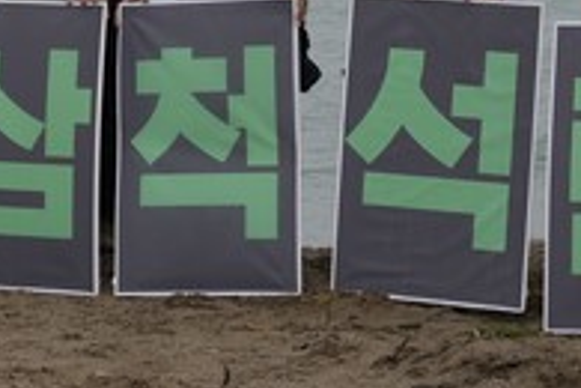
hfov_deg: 9.5
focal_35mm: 215
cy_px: -149
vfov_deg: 6.3
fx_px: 3470
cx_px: -74
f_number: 9
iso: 160
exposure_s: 1/250
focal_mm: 70
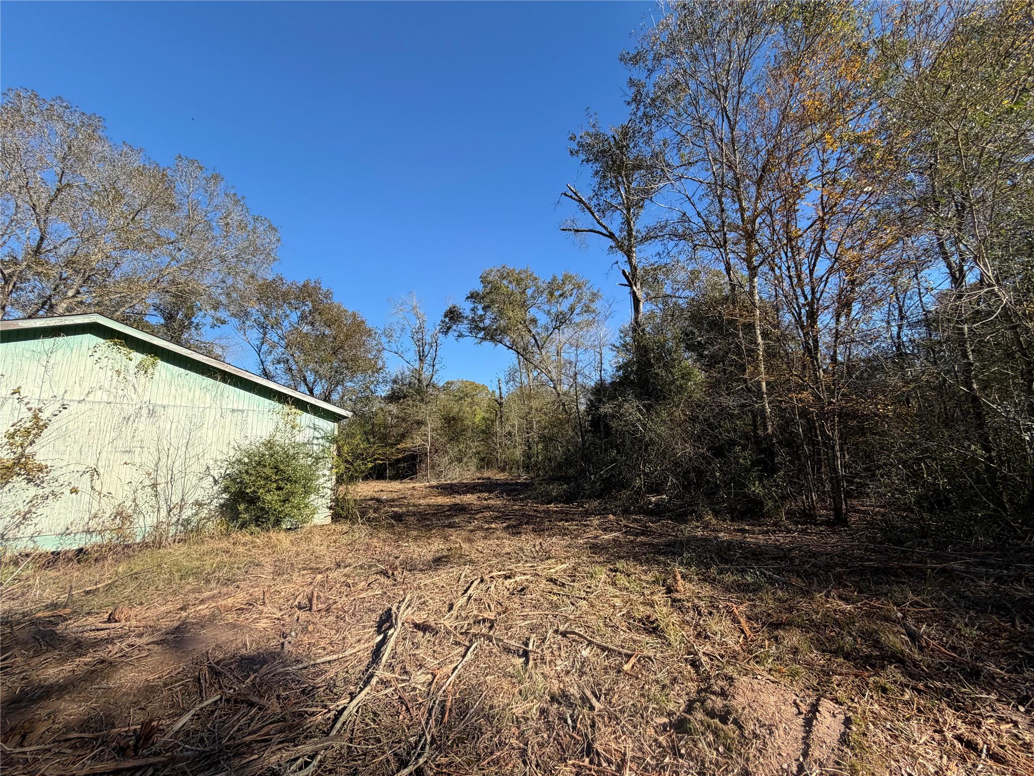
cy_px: 388
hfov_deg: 102.1
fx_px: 418
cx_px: 517
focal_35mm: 14
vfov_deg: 85.7
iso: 40
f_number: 2.2
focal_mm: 2.22
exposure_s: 1/770
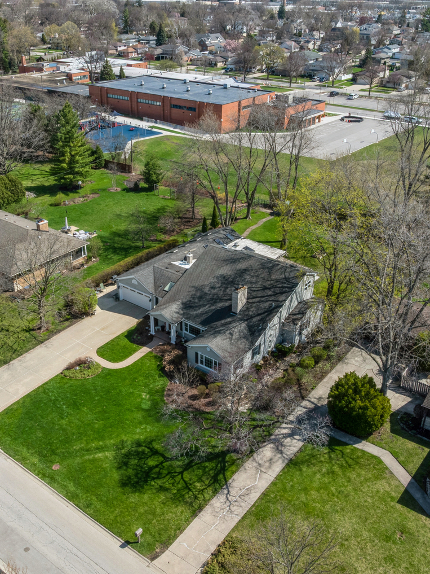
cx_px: 191
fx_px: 563
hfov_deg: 41.7
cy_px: 279
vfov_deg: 53.9
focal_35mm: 34
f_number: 9
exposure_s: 1/320
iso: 100
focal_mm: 12.3
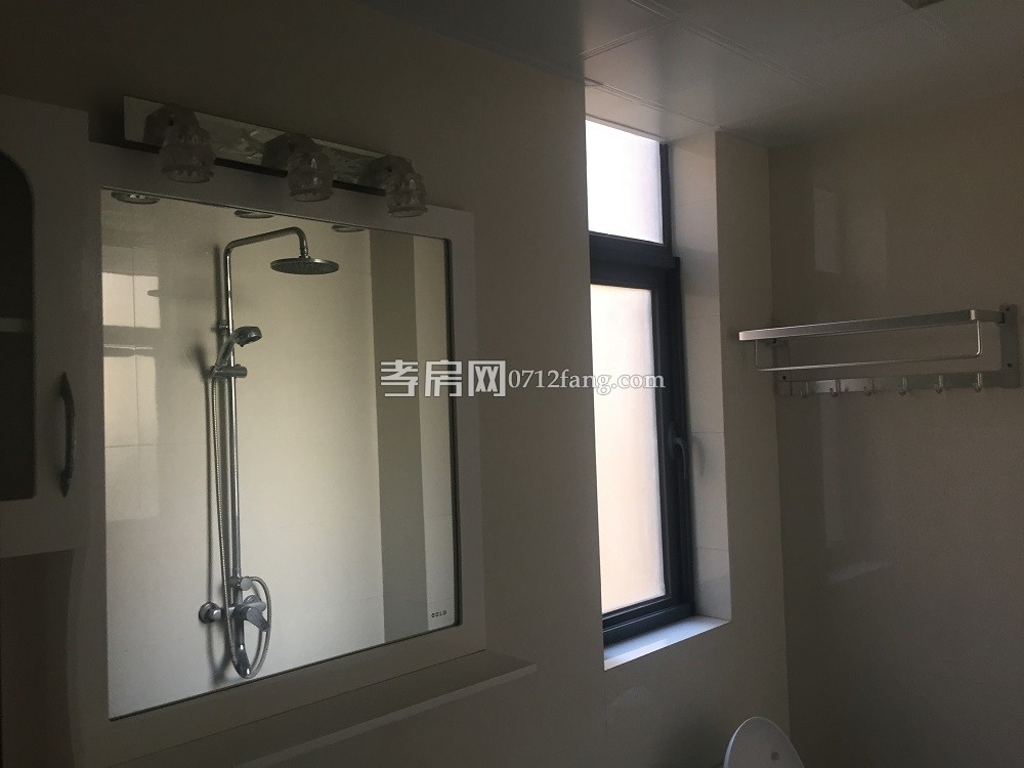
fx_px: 858
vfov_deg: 48.2
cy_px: 384
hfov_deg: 61.7
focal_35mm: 29
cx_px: 512
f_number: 2.2
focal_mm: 4.15
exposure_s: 1/33
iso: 64
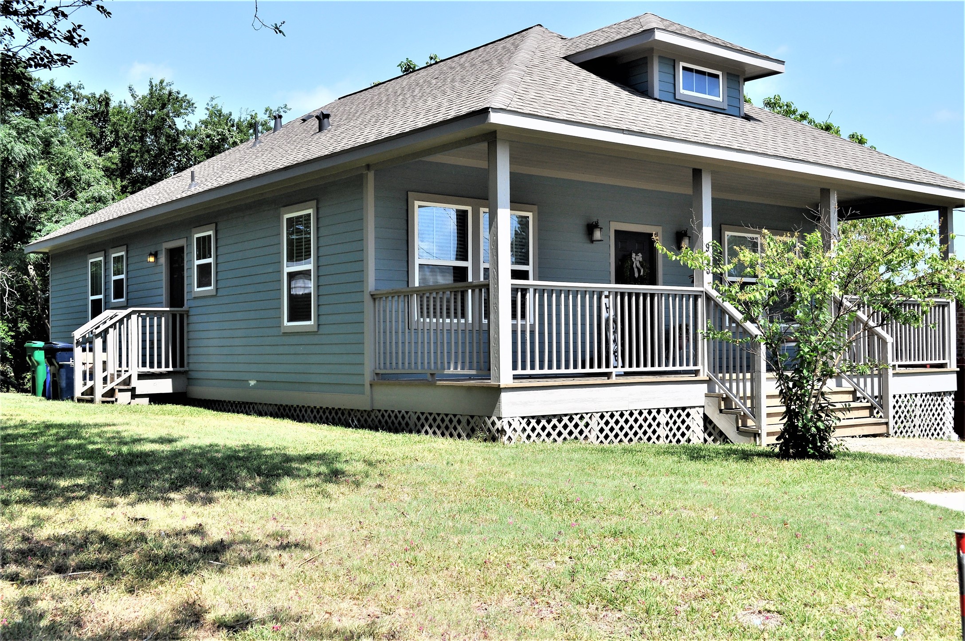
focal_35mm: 39
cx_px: 482
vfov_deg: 34.1
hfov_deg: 49.6
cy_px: 320
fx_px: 1044
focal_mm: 26
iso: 200
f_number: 9
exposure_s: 1/400
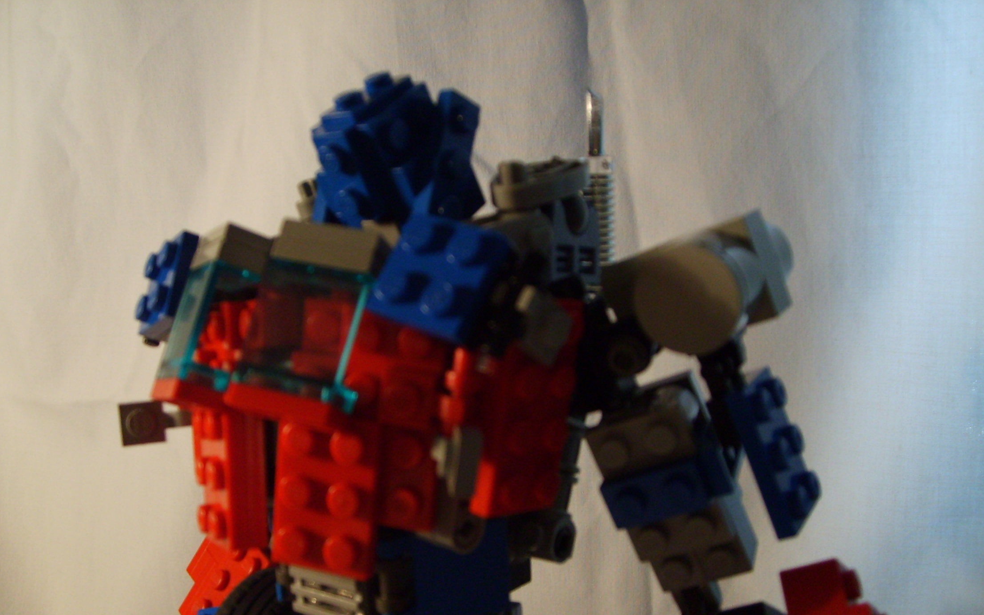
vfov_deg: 33.4
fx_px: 1019
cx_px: 490
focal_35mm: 38
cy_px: 377
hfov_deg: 51.5
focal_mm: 5.8
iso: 133
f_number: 2.8
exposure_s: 1/30
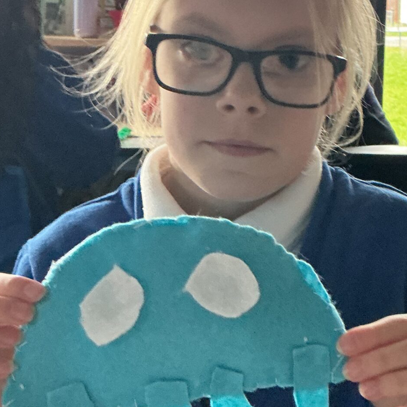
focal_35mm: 70
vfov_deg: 24.6
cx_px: 281
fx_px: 931
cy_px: 172
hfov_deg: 24.5
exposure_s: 1/40
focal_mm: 3
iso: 250
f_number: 1.8
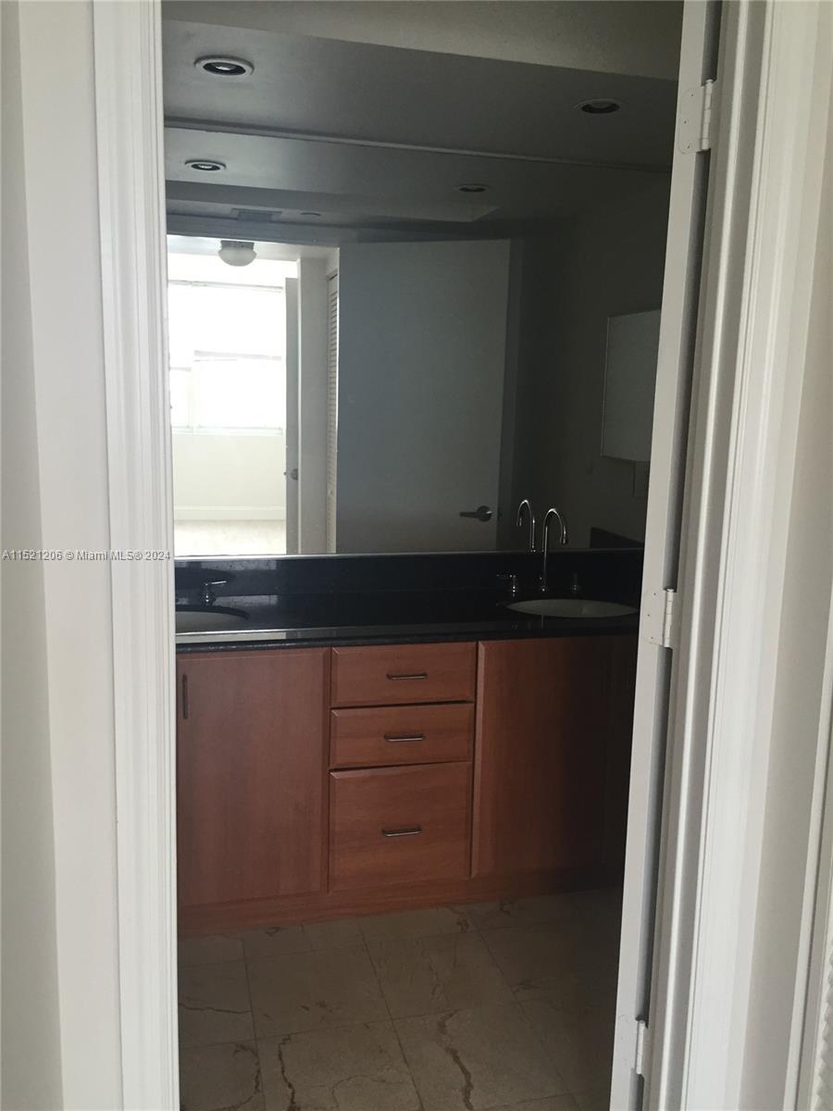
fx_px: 930
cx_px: 416
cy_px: 556
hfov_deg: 48.2
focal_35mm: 29
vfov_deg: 61.7
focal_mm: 4.15
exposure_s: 1/30
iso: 50
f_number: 2.2
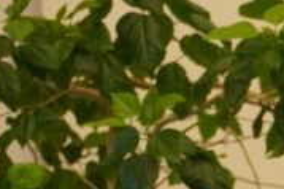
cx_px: 617
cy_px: 441
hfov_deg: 1.8
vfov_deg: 1.2
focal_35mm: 1145
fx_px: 9024
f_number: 4
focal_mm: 200
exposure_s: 1/250
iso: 2500
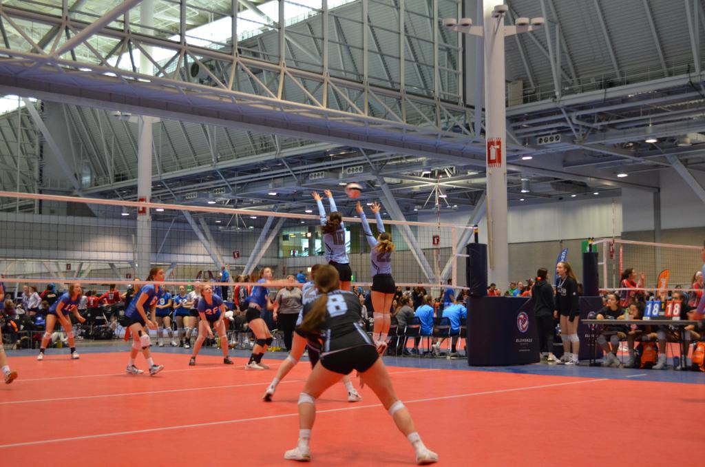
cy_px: 234
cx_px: 352
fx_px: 938
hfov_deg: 41.2
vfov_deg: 27.9
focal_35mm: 48
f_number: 4.8
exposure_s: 1/100
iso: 1600
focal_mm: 32
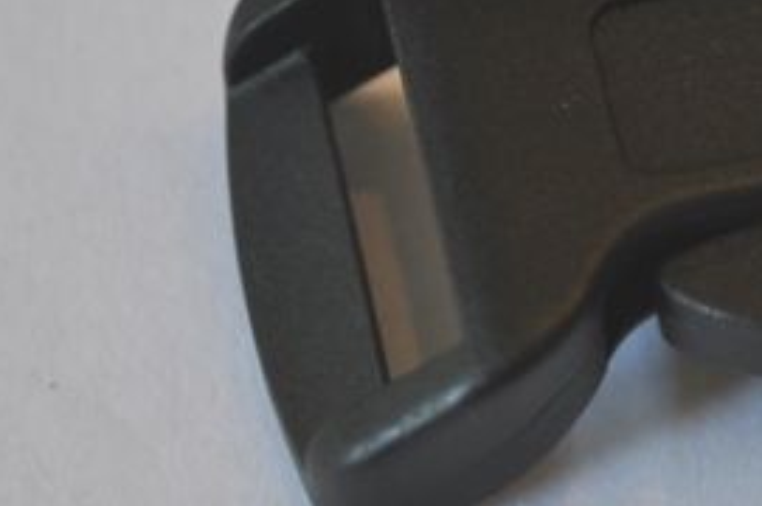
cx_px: 931
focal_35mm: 243
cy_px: 221
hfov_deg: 8.4
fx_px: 5147
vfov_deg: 5.6
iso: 400
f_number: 5.6
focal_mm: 55
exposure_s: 1/80
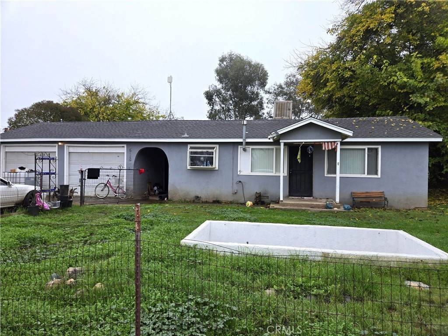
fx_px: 298
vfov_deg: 58.9
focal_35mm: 23
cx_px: 224
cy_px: 168
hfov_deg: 73.9
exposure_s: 1/265
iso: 25
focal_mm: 5.4
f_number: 1.8
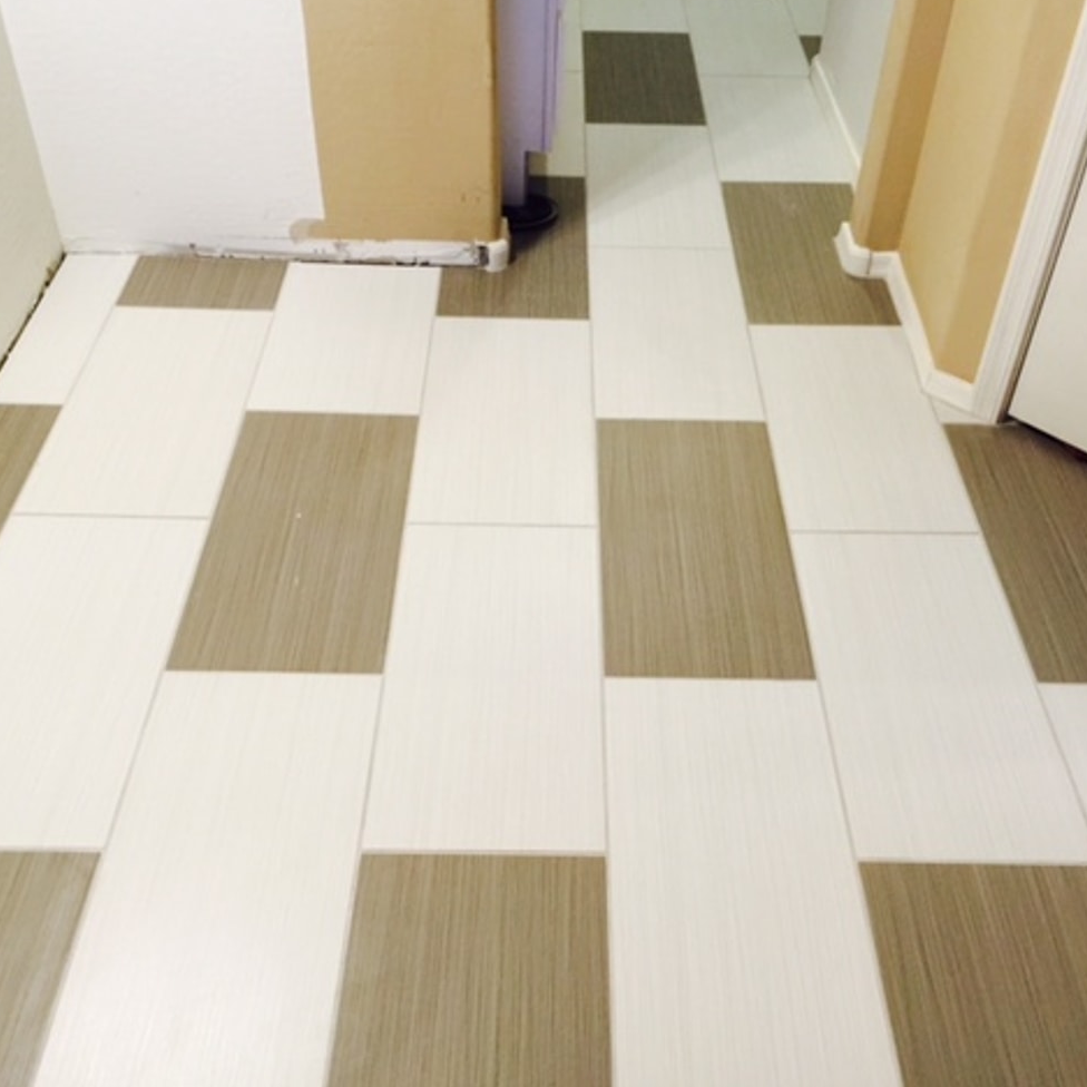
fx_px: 1243
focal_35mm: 35
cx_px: 579
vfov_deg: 47.2
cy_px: 531
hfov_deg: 47.2
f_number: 2.2
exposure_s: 1/15
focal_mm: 4.15
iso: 80
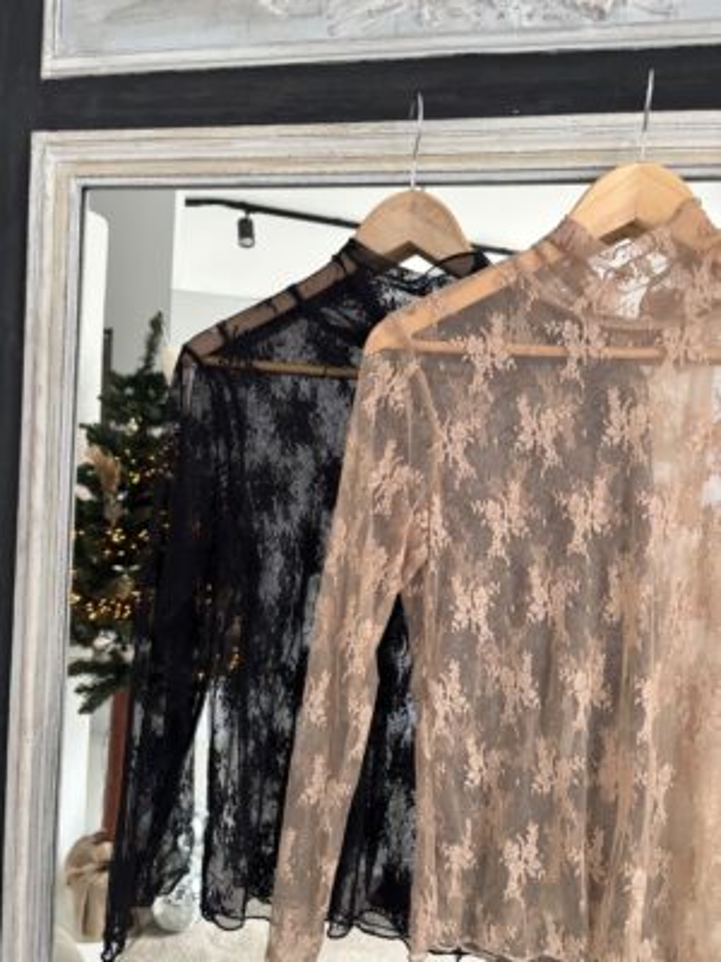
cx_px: 360
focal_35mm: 26
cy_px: 481
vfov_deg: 67.3
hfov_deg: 53.1
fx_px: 722
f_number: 1.6
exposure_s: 1/50
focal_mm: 5.96
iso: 500
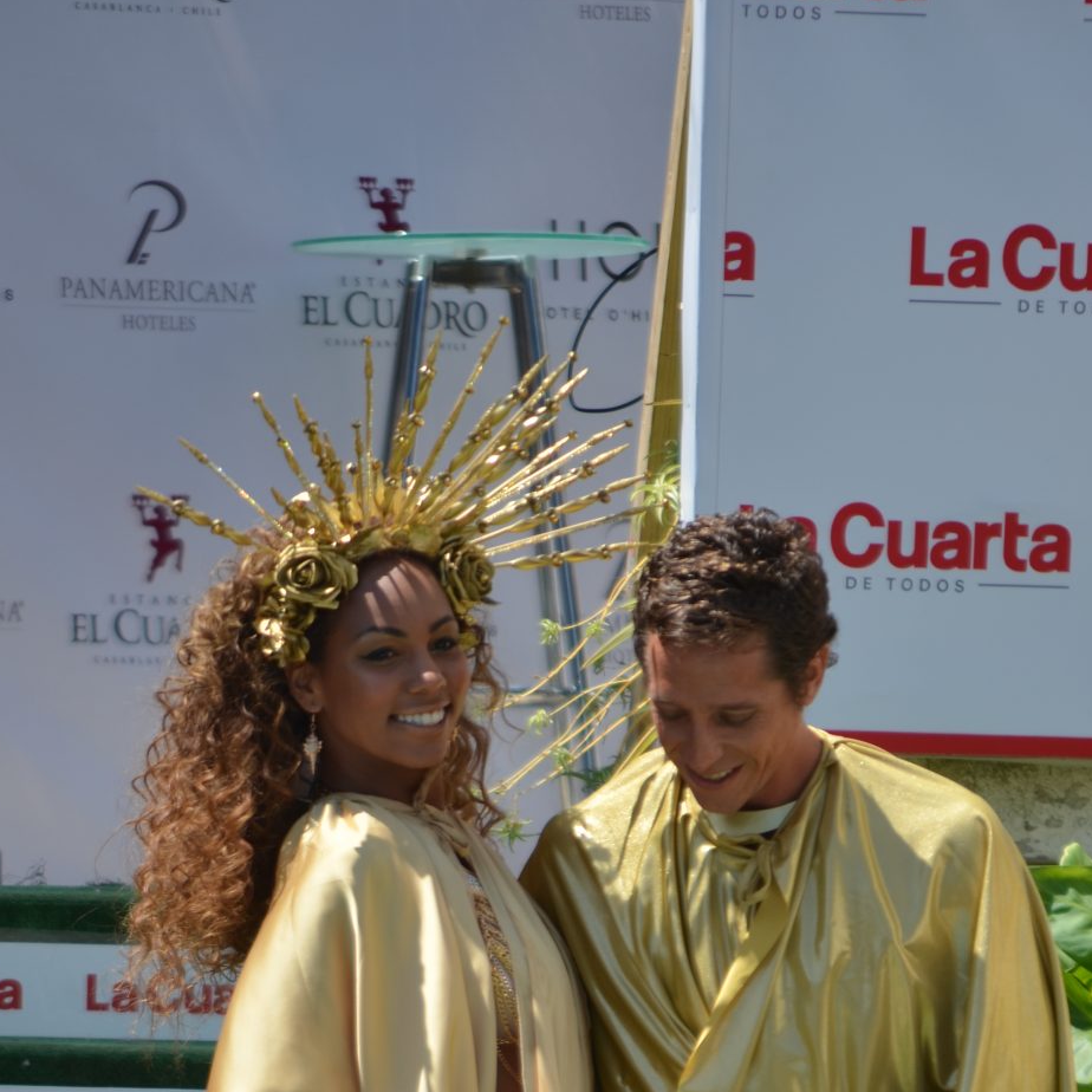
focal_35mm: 564
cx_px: 555
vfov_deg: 3.1
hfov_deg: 3.1
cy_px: 1205
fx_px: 20129
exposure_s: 1/400
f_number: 5.6
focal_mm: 200
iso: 100
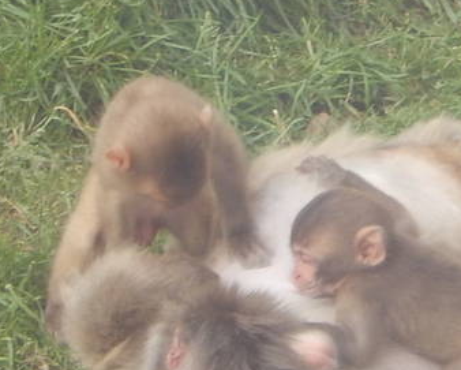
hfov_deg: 2.5
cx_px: 431
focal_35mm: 780
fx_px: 10651
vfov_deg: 2.0
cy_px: 212
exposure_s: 1/50
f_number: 5.7
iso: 125
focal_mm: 30.3
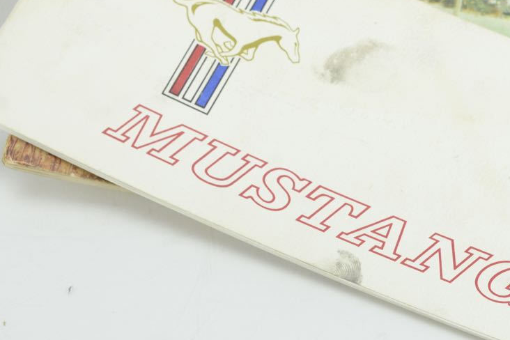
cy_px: 86
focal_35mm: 157
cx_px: 362
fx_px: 2224
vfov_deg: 8.7
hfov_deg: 13.1
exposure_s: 1/125
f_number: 7.1
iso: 640
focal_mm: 60
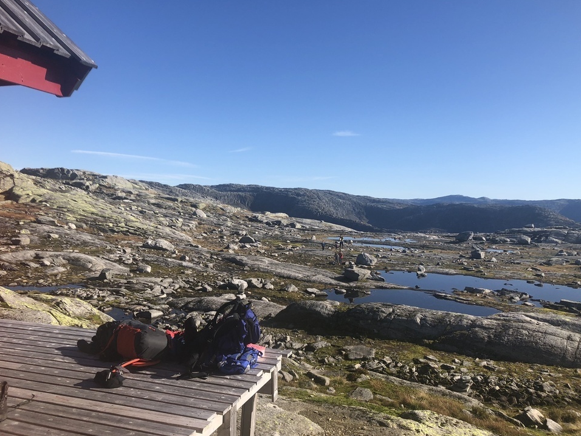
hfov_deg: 60.0
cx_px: 286
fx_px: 504
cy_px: 216
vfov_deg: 46.8
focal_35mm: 30
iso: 20
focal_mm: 3.99
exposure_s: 1/2088
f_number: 1.8
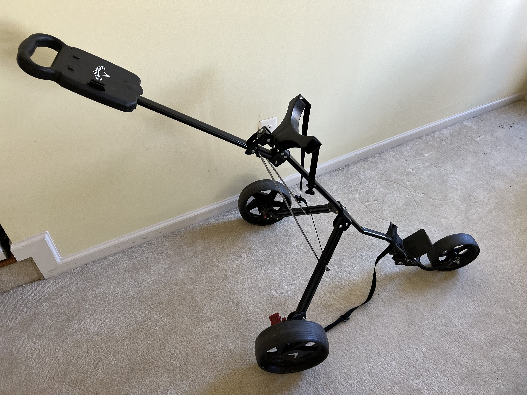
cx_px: 264
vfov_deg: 53.1
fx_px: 396
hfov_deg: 67.3
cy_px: 198
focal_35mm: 26
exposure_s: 1/103
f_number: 1.5
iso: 125
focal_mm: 5.7
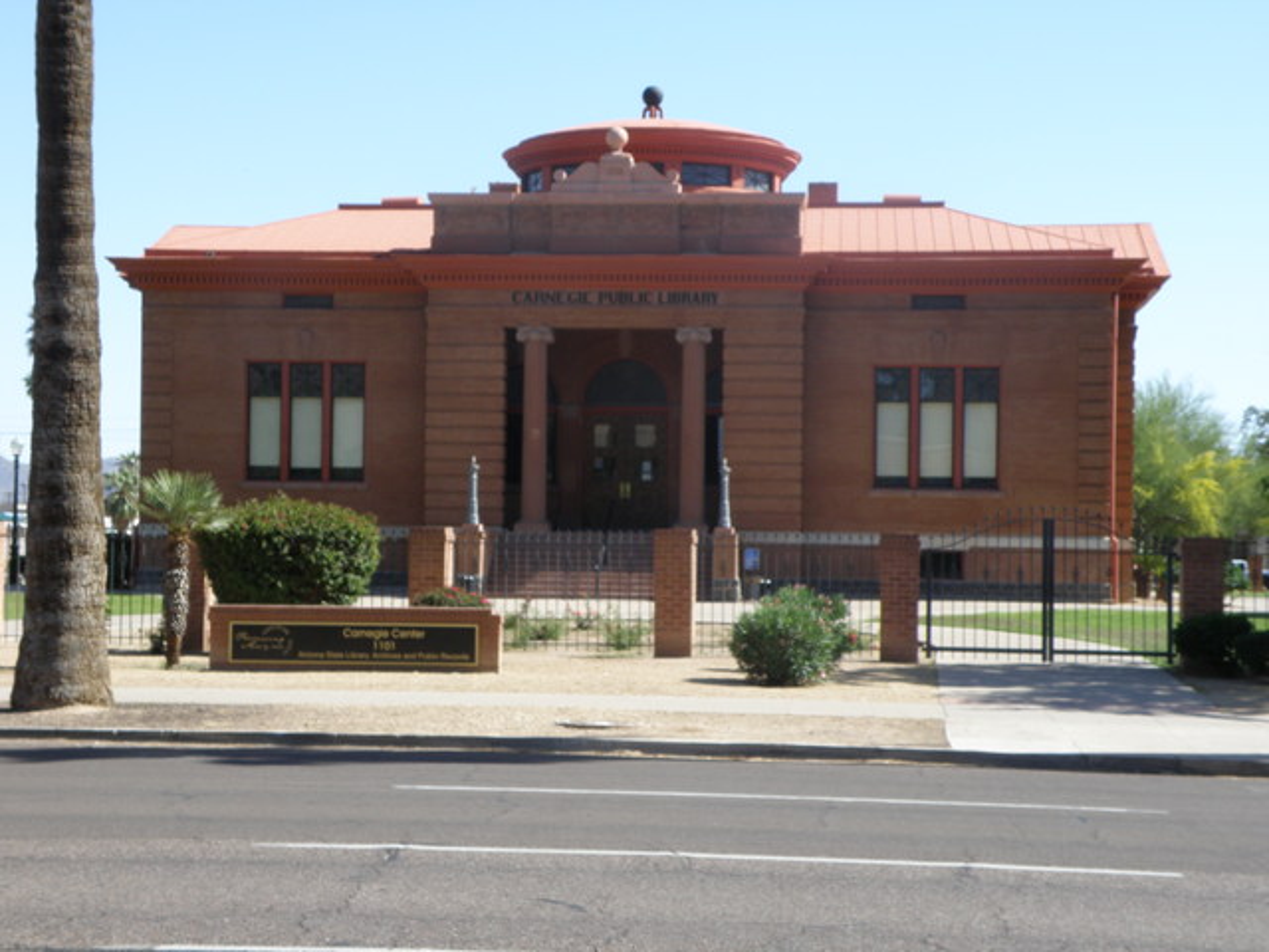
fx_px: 2529
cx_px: 634
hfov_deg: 28.2
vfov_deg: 21.3
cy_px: 476
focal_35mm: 69
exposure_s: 1/200
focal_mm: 12.24
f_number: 5.6
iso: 64
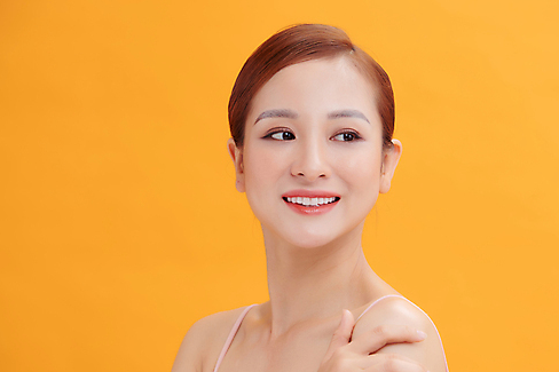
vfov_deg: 6.6
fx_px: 3244
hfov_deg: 9.8
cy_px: 199
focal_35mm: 209
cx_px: 290
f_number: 5.6
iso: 100
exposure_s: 1/125
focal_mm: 170
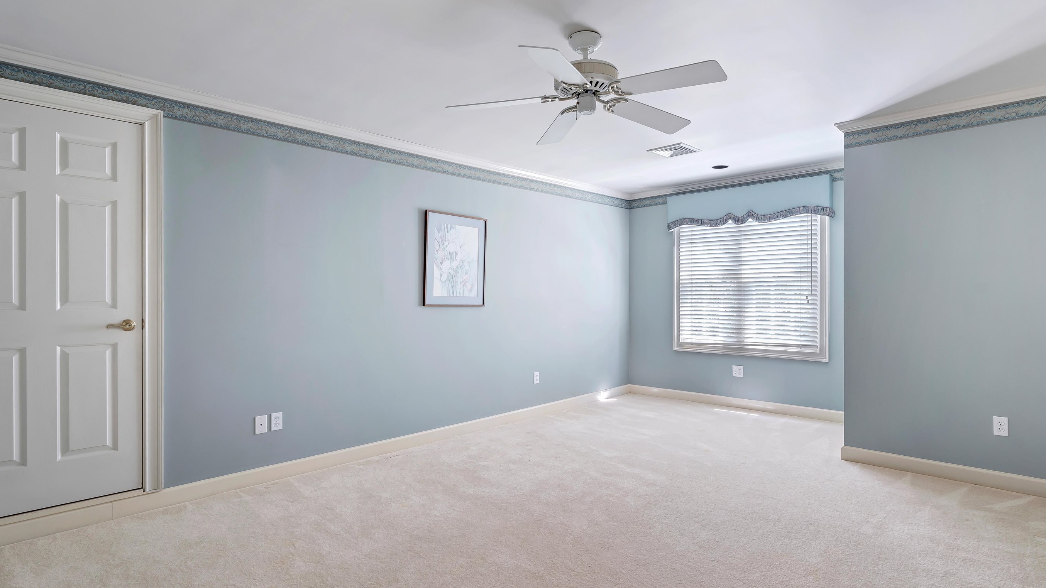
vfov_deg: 58.3
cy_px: 312
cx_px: 567
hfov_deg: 89.4
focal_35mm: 19
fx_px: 527
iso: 100
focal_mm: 16
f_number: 8
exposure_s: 1/3
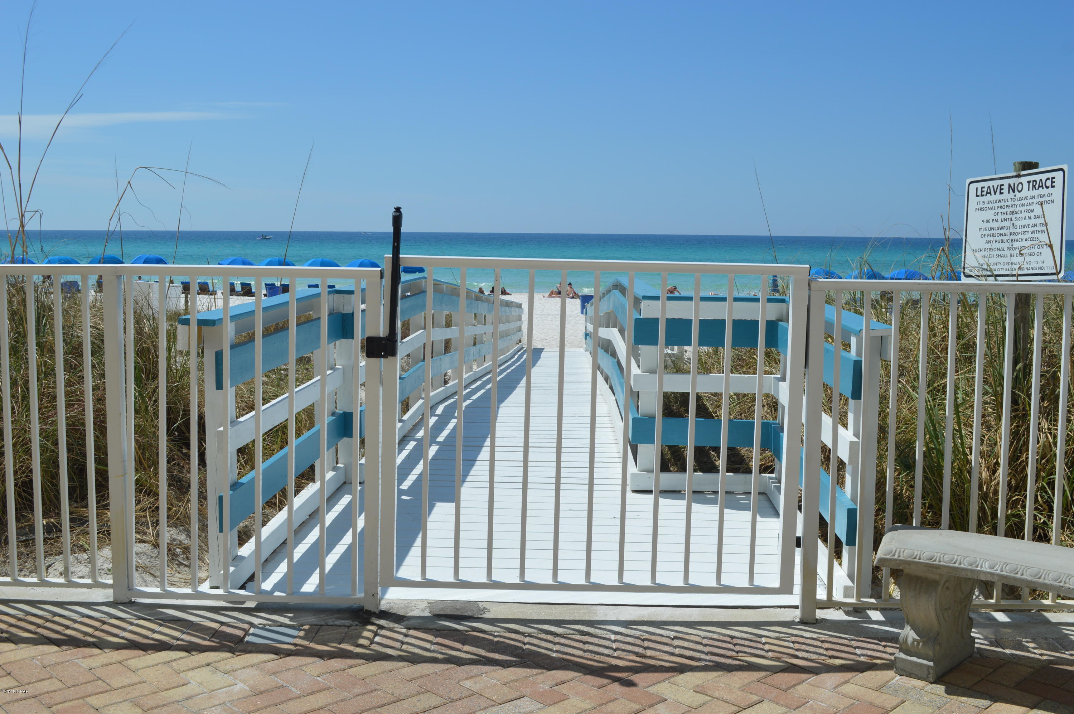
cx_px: 537
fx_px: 1073
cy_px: 357
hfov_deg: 53.2
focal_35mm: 36
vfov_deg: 36.8
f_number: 9
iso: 100
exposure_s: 1/320
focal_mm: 24
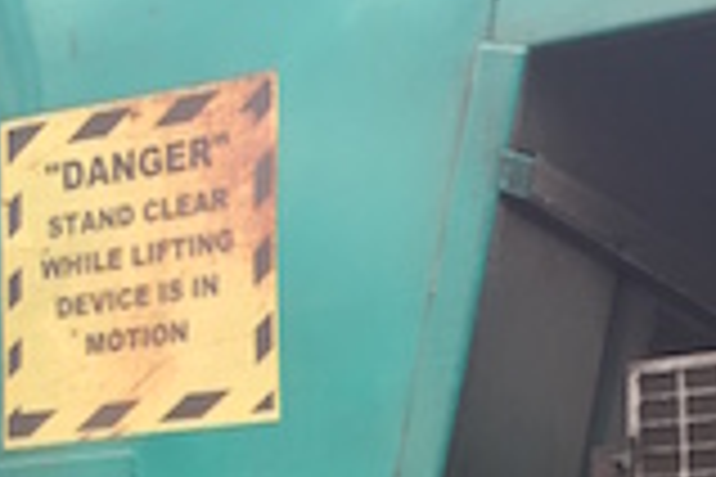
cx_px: 455
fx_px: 2267
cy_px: 878
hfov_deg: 17.9
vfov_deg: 11.1
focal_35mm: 114
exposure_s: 1/353
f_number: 2.2
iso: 32
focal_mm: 4.15
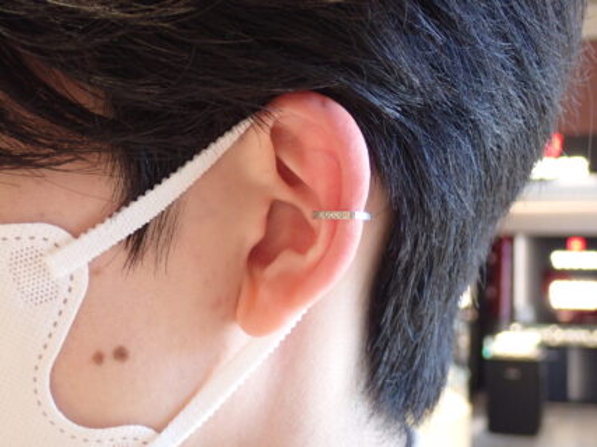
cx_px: 298
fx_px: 1000
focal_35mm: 58
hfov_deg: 33.2
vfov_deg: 25.2
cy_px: 224
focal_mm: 10.35
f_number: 3.5
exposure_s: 1/40
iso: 640
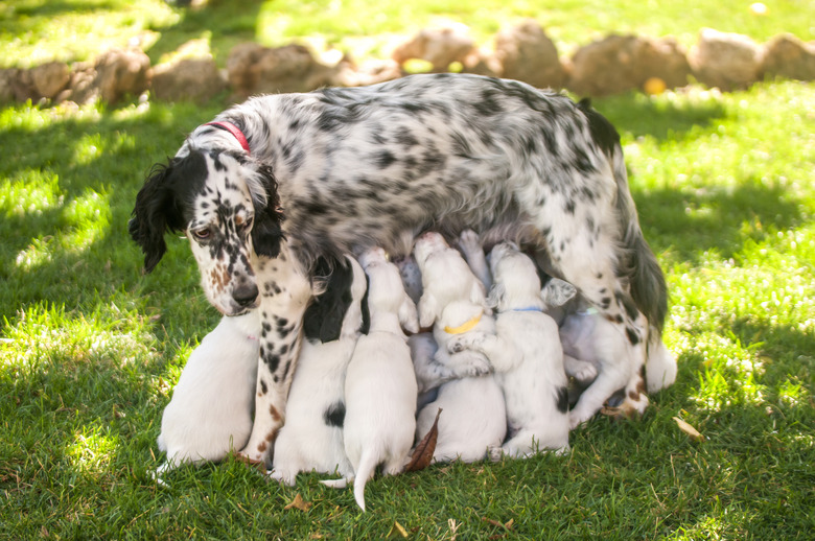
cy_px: 270
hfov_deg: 22.6
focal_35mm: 90
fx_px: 2035
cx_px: 408
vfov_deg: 15.2
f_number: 2.2
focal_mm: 60
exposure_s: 1/640
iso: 250
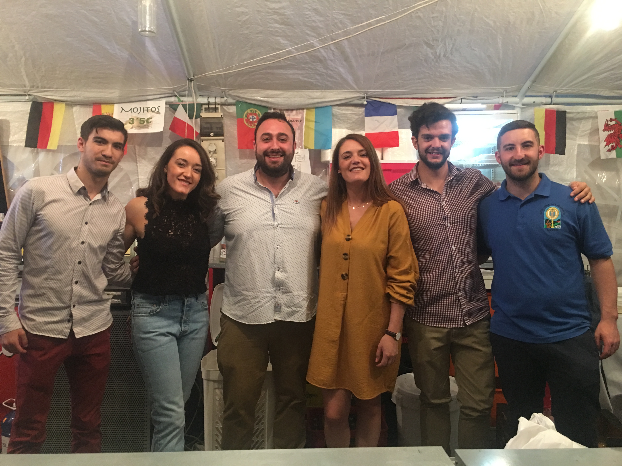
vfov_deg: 48.2
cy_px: 233
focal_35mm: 29
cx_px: 311
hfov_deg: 61.7
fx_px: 521
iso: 125
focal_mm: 4.15
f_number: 2.2
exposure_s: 1/8
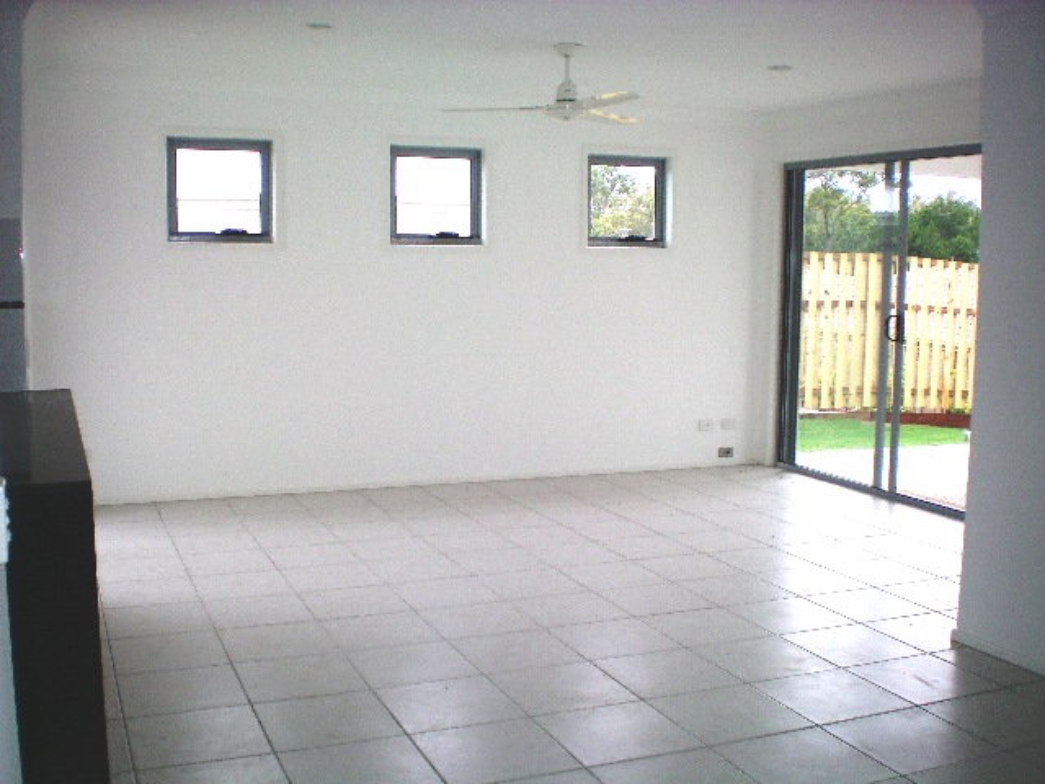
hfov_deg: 49.0
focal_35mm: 38
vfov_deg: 37.7
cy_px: 392
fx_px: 1147
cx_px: 522
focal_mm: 6.3
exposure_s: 1/250
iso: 64
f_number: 3.1
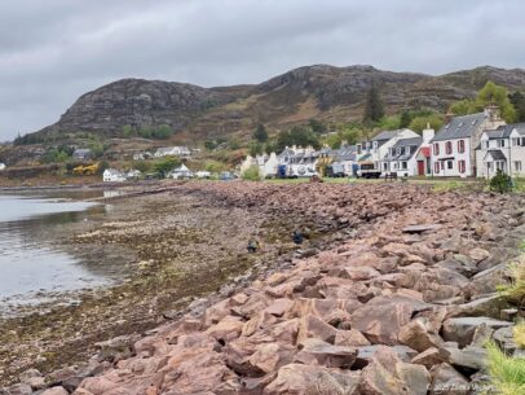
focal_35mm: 52
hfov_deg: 36.8
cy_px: 198
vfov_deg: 28.1
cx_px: 262
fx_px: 789
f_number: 2
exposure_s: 1/287
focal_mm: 6
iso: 20
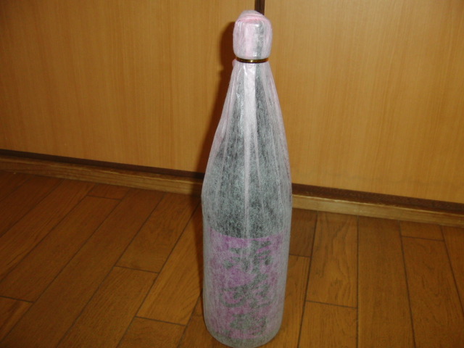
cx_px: 232
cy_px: 174
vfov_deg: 38.7
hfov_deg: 50.1
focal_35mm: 37
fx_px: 496
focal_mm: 6.42
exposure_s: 1/40
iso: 200
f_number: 3.6
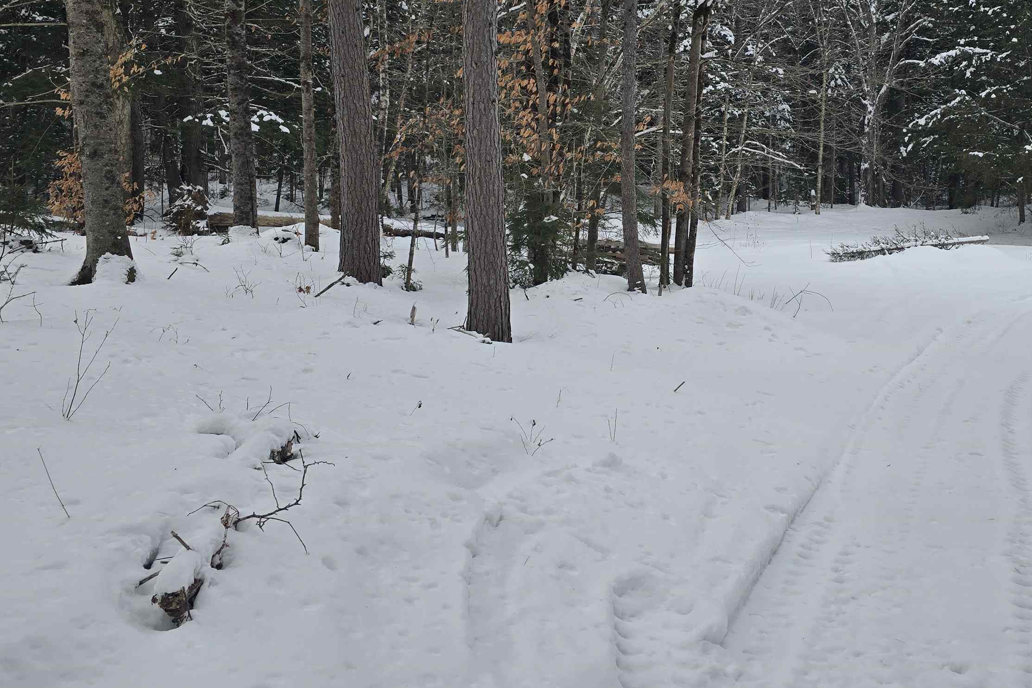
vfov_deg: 39.0
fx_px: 946
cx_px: 638
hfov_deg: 56.6
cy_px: 182
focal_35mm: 33
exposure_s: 1/318
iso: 12
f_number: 1.7
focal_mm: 6.3
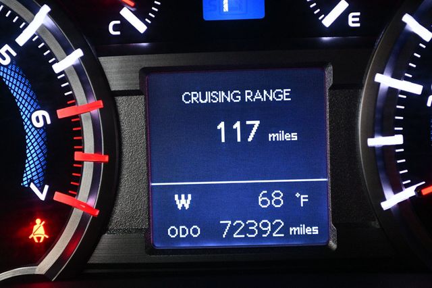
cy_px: 144
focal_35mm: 72
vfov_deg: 18.9
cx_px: 216
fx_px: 864
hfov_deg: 28.1
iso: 3200
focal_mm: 48
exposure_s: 1/60
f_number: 5.3
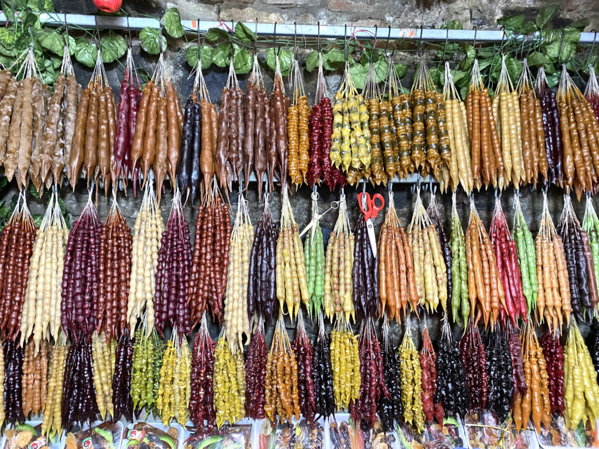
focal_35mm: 26
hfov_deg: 67.3
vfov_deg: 53.1
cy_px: 224
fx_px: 450
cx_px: 300
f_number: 1.8
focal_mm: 4.25
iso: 400
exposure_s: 1/33
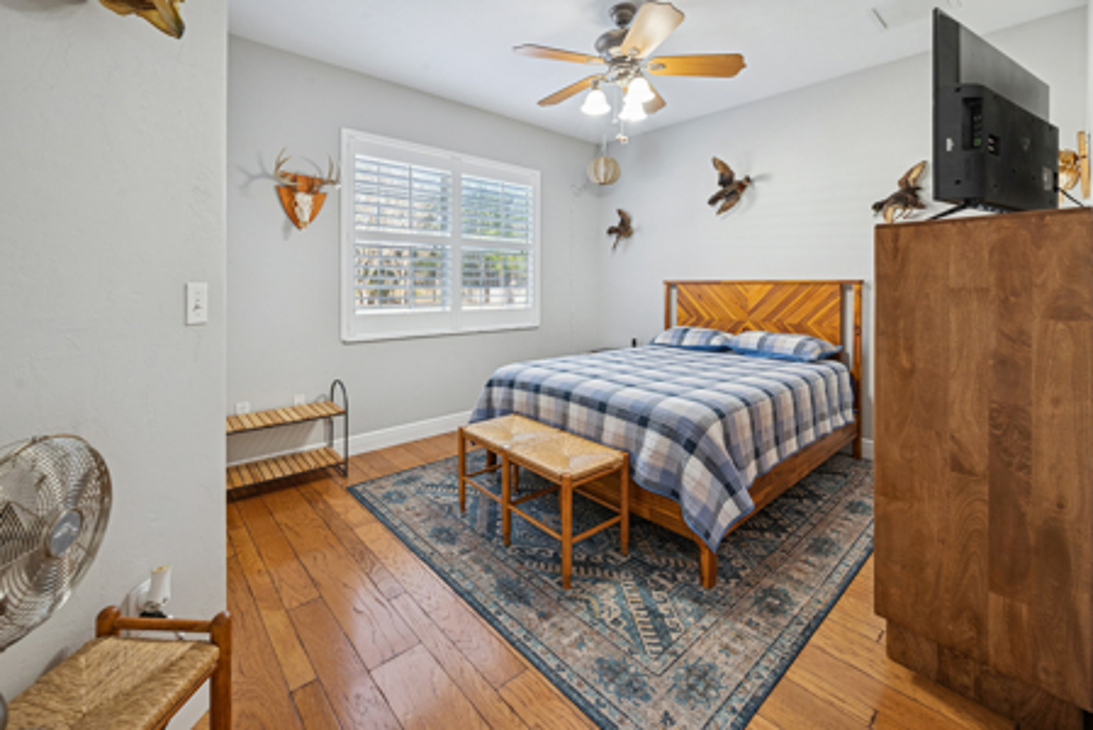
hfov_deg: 104.2
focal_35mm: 14
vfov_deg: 81.3
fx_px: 425
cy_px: 365
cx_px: 546
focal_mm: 14
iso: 400
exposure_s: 1/10
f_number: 9
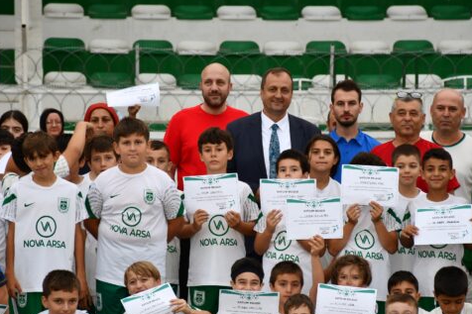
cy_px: 200
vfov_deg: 5.8
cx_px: 245
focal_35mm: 236
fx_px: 3093
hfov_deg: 8.7
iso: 250
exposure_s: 1/60
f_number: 5.6
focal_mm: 116
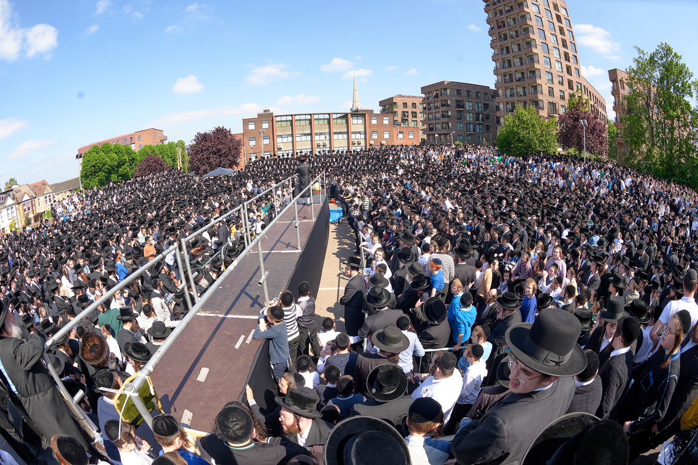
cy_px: 232
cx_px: 349
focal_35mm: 16
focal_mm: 16
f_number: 7.1
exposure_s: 1/250
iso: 125
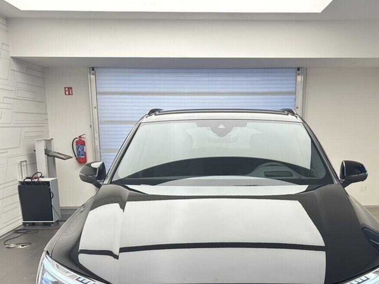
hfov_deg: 43.7
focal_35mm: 43
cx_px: 222
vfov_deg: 32.6
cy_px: 230
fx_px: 471
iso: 64
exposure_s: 1/326
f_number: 1.5
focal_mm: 5.7
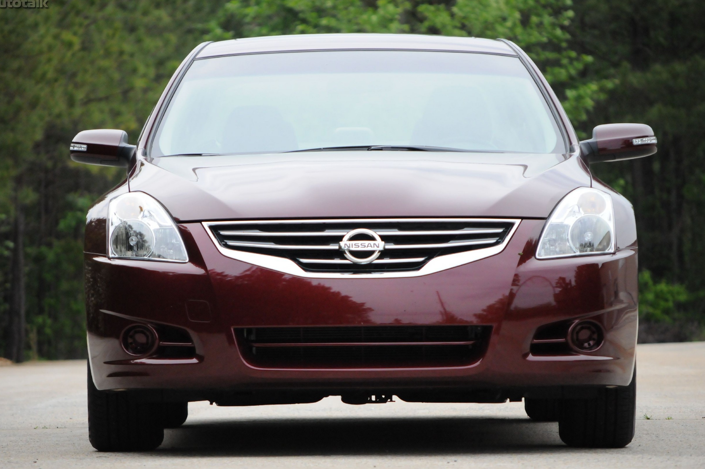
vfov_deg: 6.1
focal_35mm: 225
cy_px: 238
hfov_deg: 9.2
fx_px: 4392
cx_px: 347
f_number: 5.6
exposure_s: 1/500
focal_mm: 145
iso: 2000
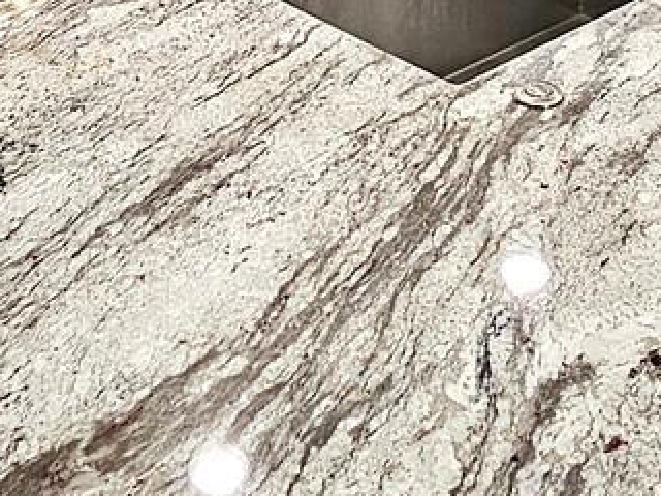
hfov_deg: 29.8
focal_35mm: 65
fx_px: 1241
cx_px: 308
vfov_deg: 19.3
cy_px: -283
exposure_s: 1/60
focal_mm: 2.2
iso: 100
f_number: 2.2
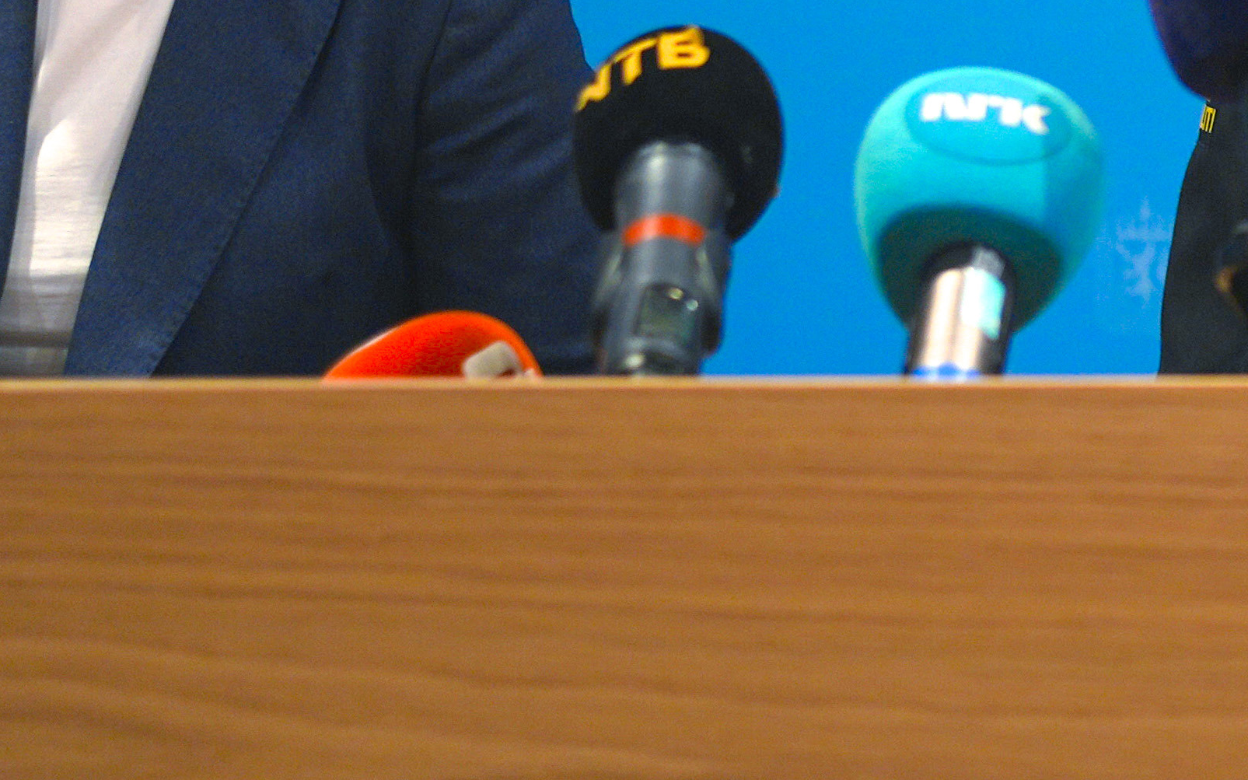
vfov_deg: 9.6
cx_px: 1705
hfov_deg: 15.1
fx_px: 4455
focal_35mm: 131
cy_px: -509
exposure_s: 1/320
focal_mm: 35
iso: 250
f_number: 2.2
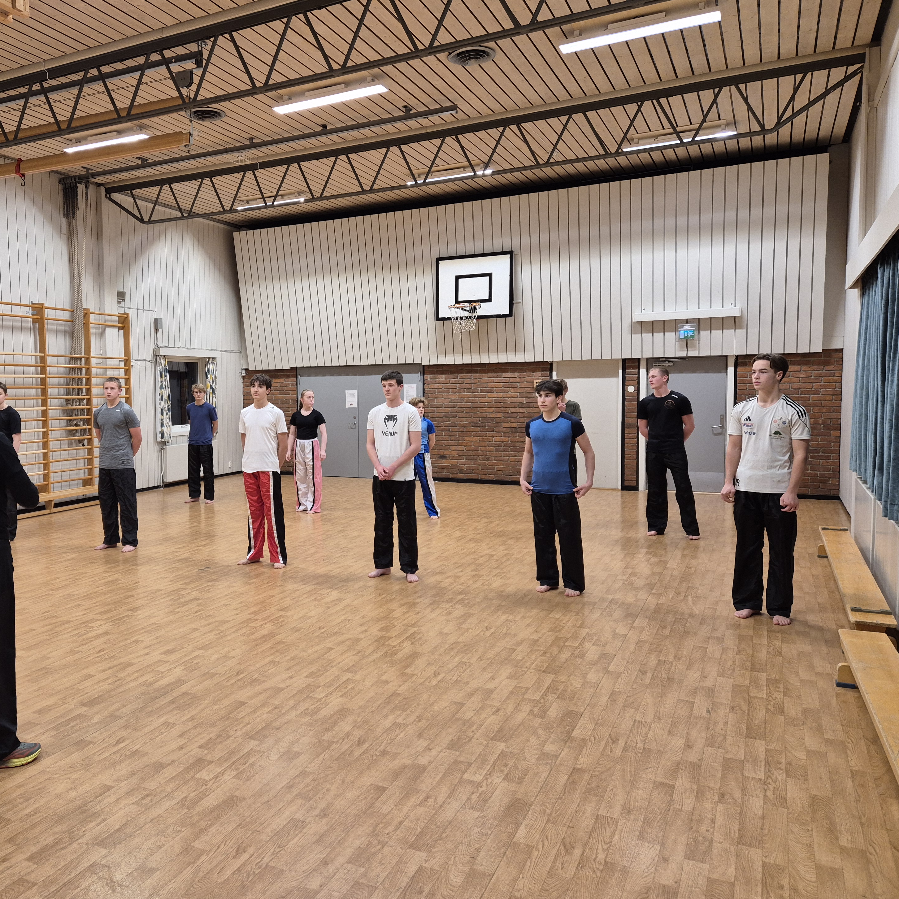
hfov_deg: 56.3
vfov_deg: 57.3
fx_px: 823
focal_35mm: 28
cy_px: 440
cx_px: 314
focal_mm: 5.4
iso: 160
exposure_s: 1/100
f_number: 1.8
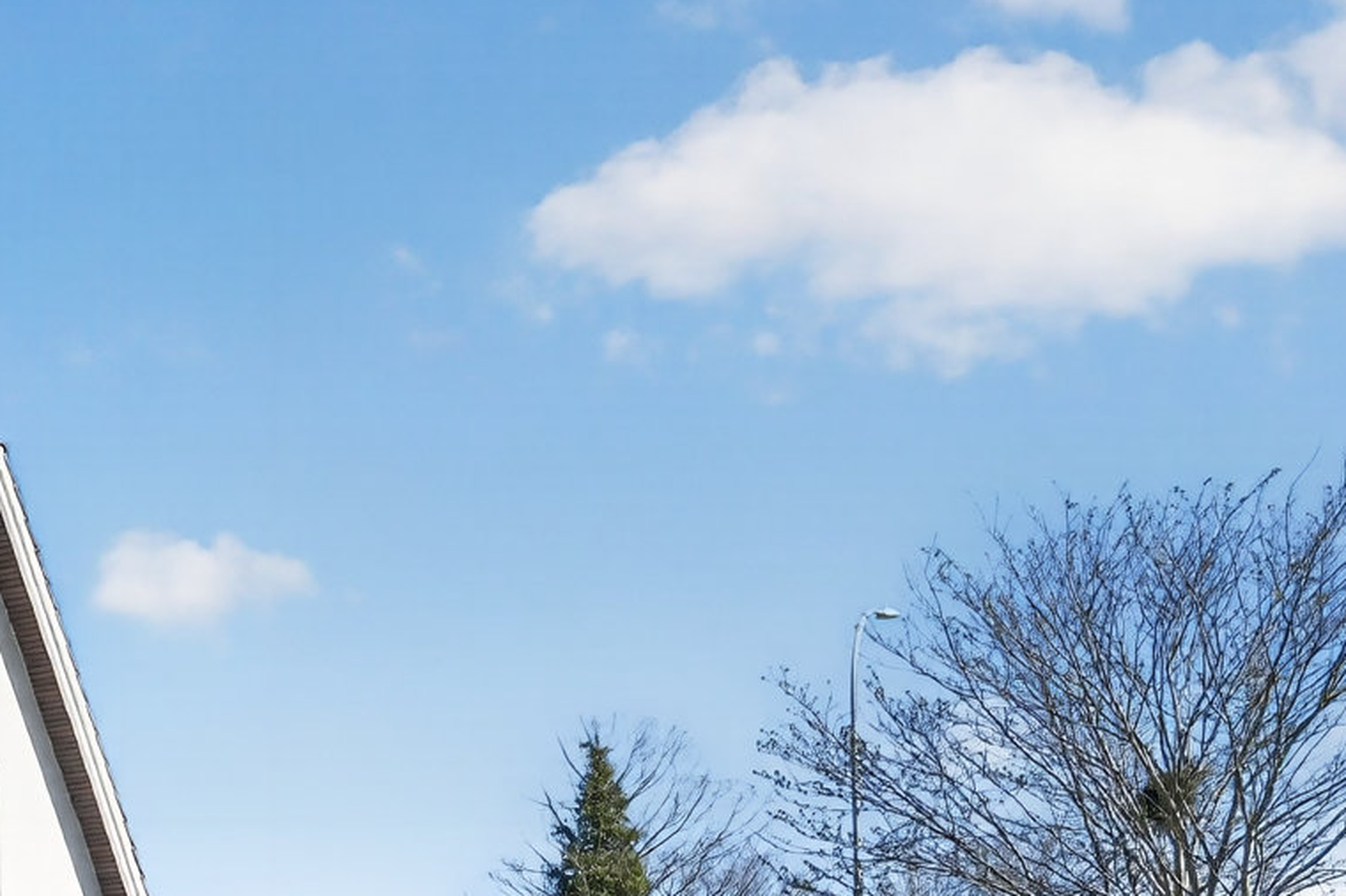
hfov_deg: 23.5
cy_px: 1234
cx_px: -786
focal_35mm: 64
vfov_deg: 19.2
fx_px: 2392
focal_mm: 19
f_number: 8
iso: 400
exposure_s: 1/500
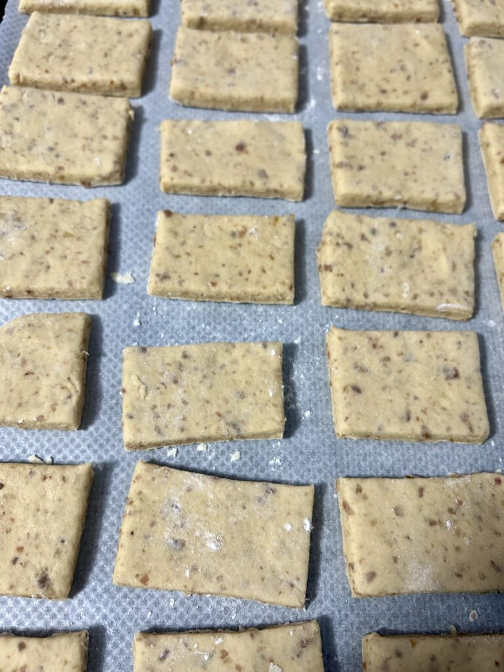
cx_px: 252
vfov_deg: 67.3
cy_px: 336
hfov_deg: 53.1
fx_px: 505
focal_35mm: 26
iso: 250
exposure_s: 1/50
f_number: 1.5
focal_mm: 5.7
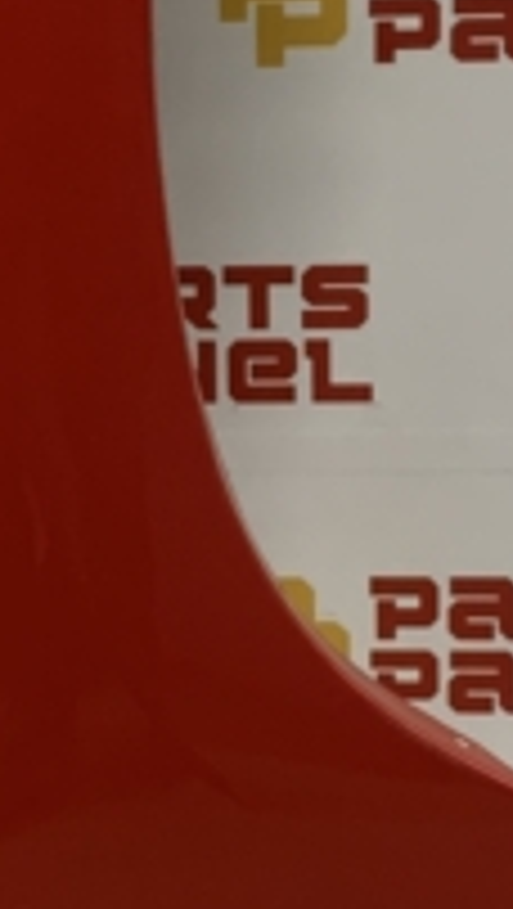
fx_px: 2702
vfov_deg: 19.1
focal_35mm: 112
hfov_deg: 10.8
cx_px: 158
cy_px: 346
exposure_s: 1/40
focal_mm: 4.25
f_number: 1.8
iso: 250
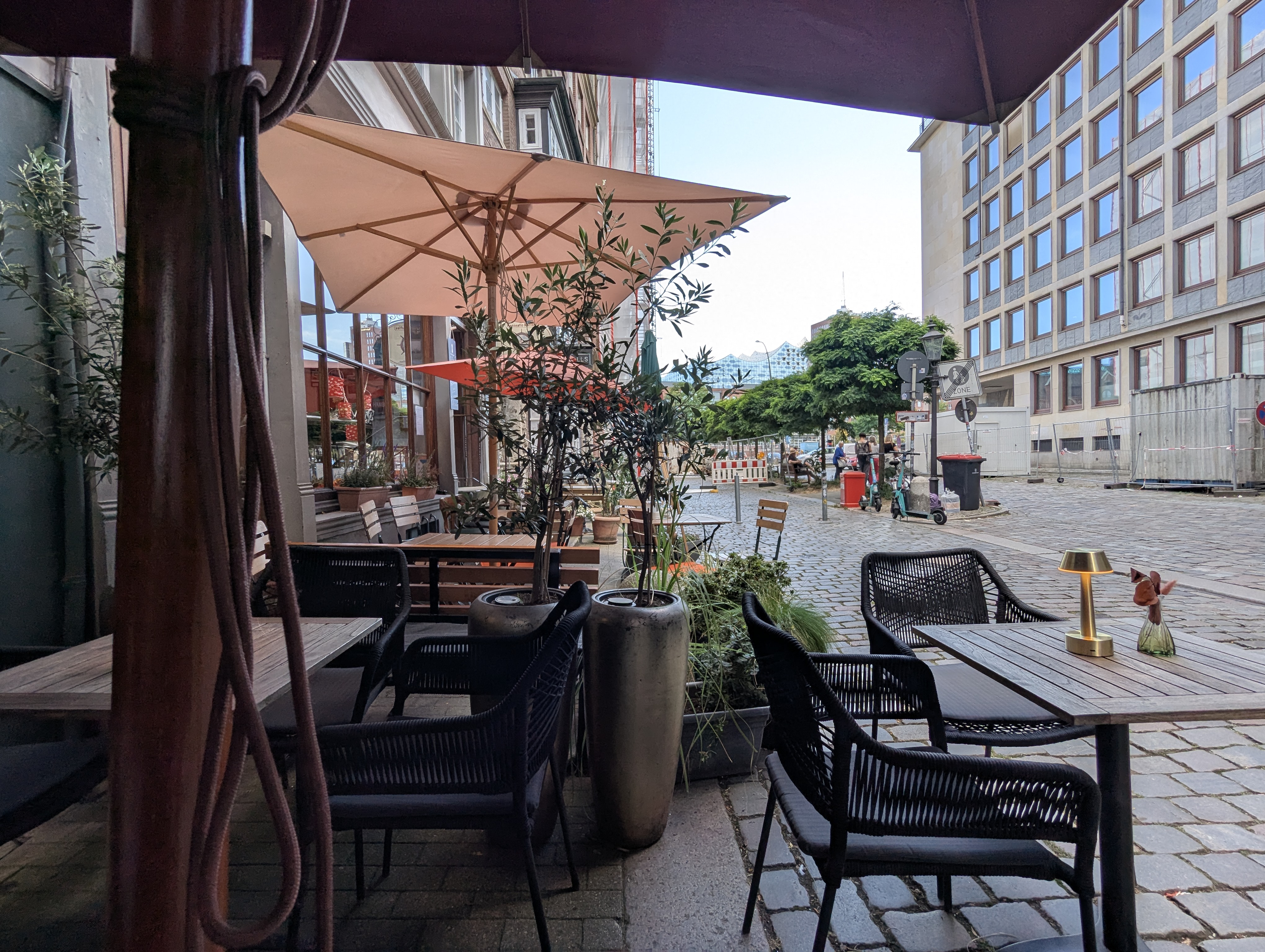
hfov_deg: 94.4
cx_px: 632
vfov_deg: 78.2
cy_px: 476
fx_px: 586
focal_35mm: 16
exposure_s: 1/228
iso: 45
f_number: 2.2
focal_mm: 2.35
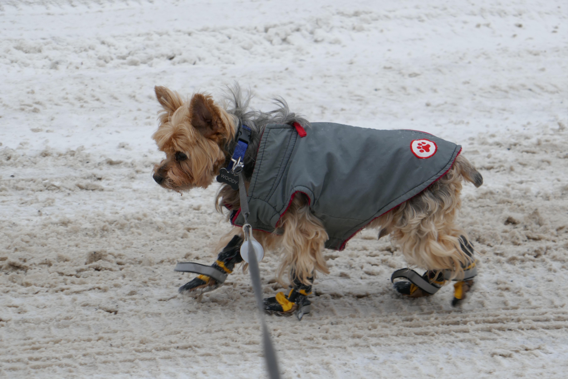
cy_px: 190
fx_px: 2824
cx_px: 284
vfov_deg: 7.7
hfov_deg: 11.5
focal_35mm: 179
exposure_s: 1/160
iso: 125
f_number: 5.9
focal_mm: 65.4
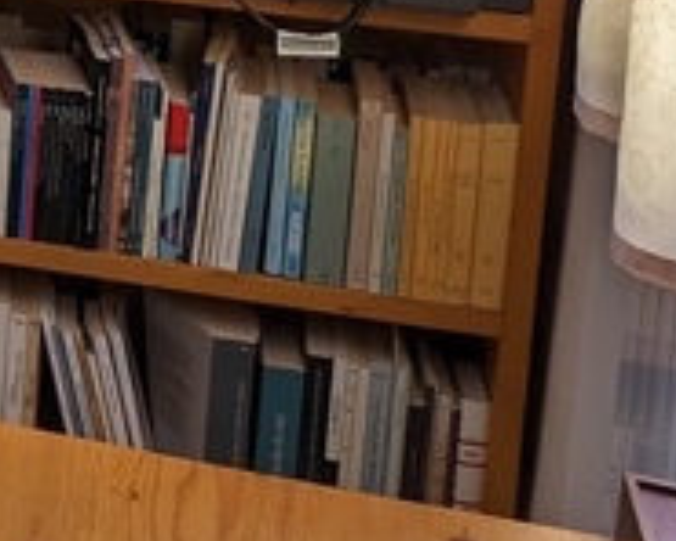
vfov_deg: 10.8
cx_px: -941
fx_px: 2701
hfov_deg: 11.7
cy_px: -406
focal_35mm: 135
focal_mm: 5.43
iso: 48
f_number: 1.89
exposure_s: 1/50
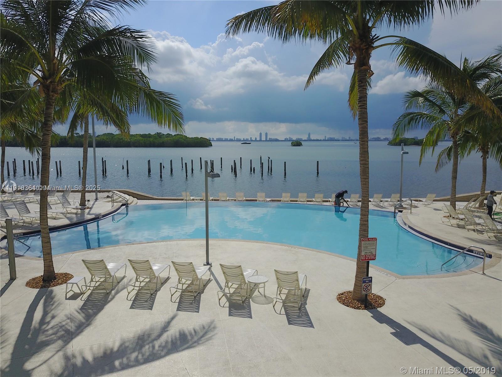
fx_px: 377
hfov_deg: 67.3
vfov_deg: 53.1
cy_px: 188
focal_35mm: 26
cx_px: 251
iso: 100
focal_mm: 4.73
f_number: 2.2
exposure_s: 1/4115
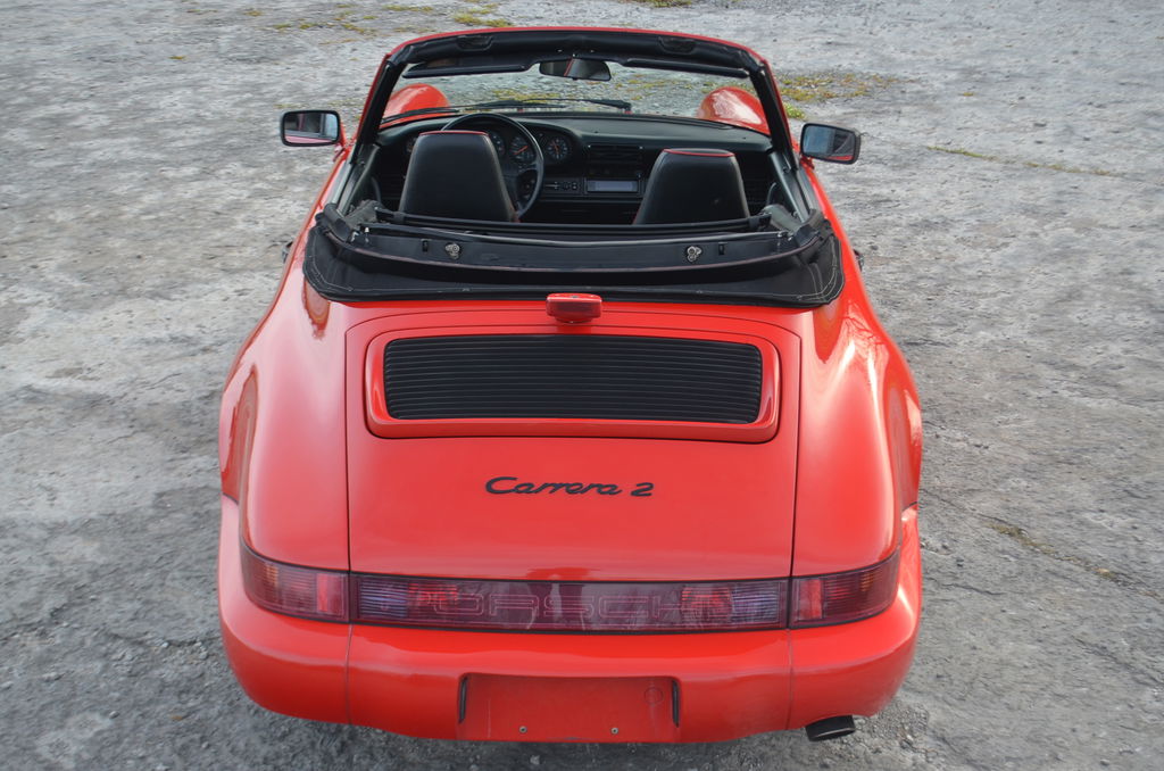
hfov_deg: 39.0
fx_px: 1645
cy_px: 386
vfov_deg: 26.4
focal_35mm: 51
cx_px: 582
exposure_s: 1/125
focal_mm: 34
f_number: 5.6
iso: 400
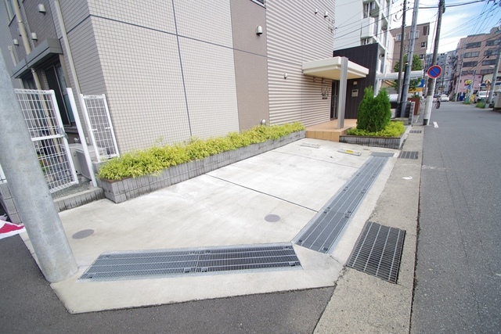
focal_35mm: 15
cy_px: 167
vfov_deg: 77.4
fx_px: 209
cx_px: 250
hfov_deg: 100.4
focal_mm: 10
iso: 100
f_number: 7.1
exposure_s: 1/250
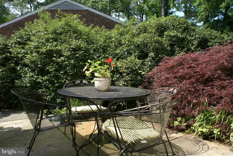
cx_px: 116
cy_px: 78
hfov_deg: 61.9
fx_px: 194
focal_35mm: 30
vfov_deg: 43.7
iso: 100
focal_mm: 20
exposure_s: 1/125
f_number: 8
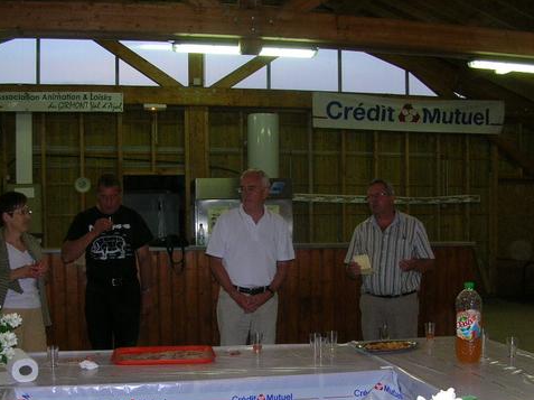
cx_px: 283
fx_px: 724
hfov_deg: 40.4
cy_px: 268
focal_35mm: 47
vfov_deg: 30.6
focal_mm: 5.8
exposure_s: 1/60.1
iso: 90
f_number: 2.8
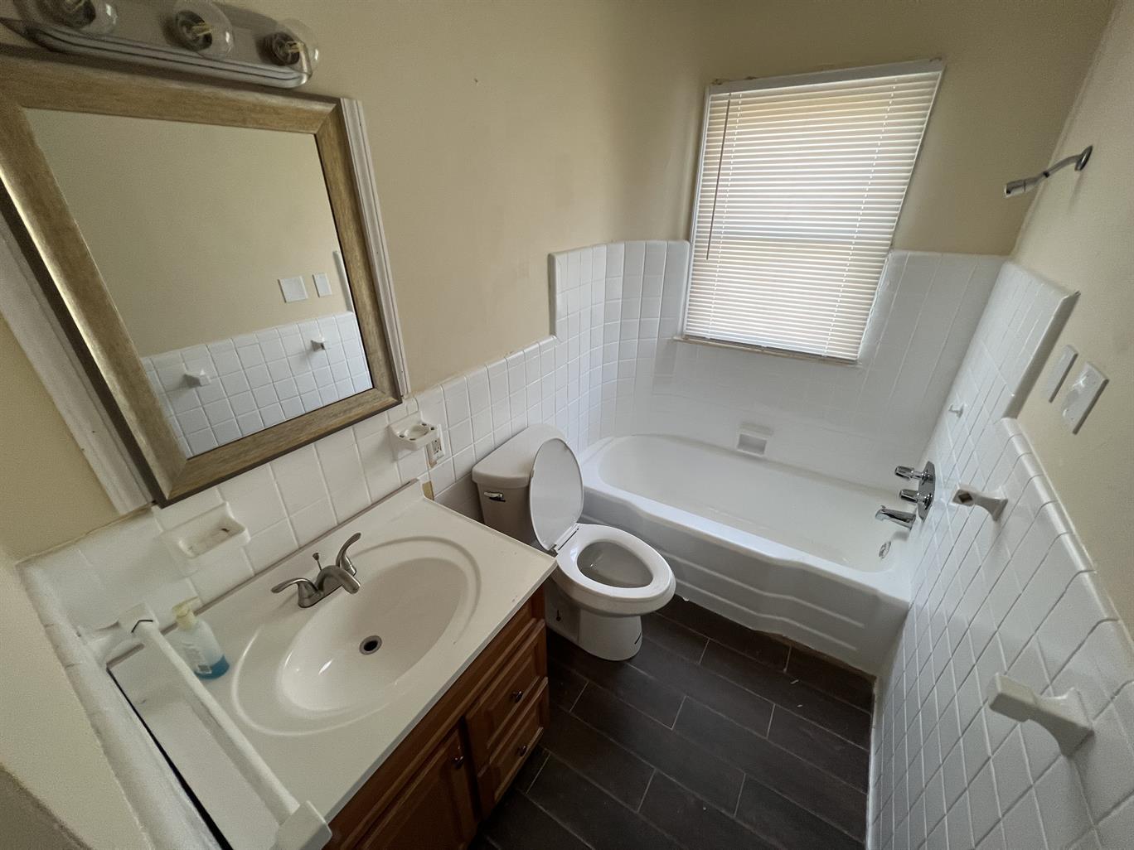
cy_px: 425
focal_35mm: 13
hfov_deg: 106.2
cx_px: 567
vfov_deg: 89.9
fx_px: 426
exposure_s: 1/120
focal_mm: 1.57
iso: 250
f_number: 1.8
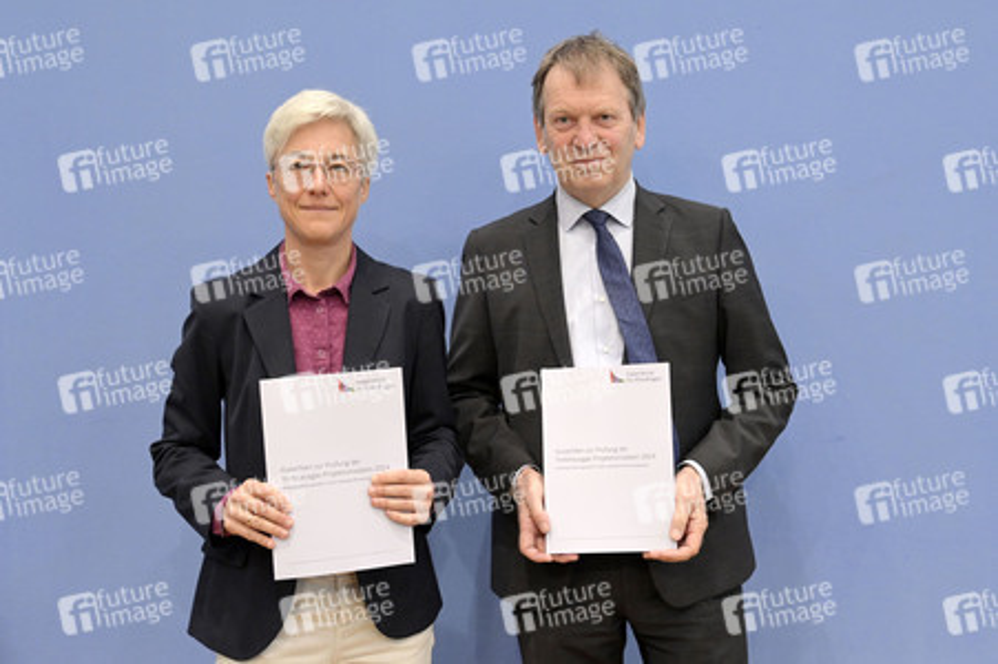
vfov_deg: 28.0
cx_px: 499
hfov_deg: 41.1
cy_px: 332
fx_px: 1330
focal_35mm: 48
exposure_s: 1/500
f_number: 4.5
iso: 4000
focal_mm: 48
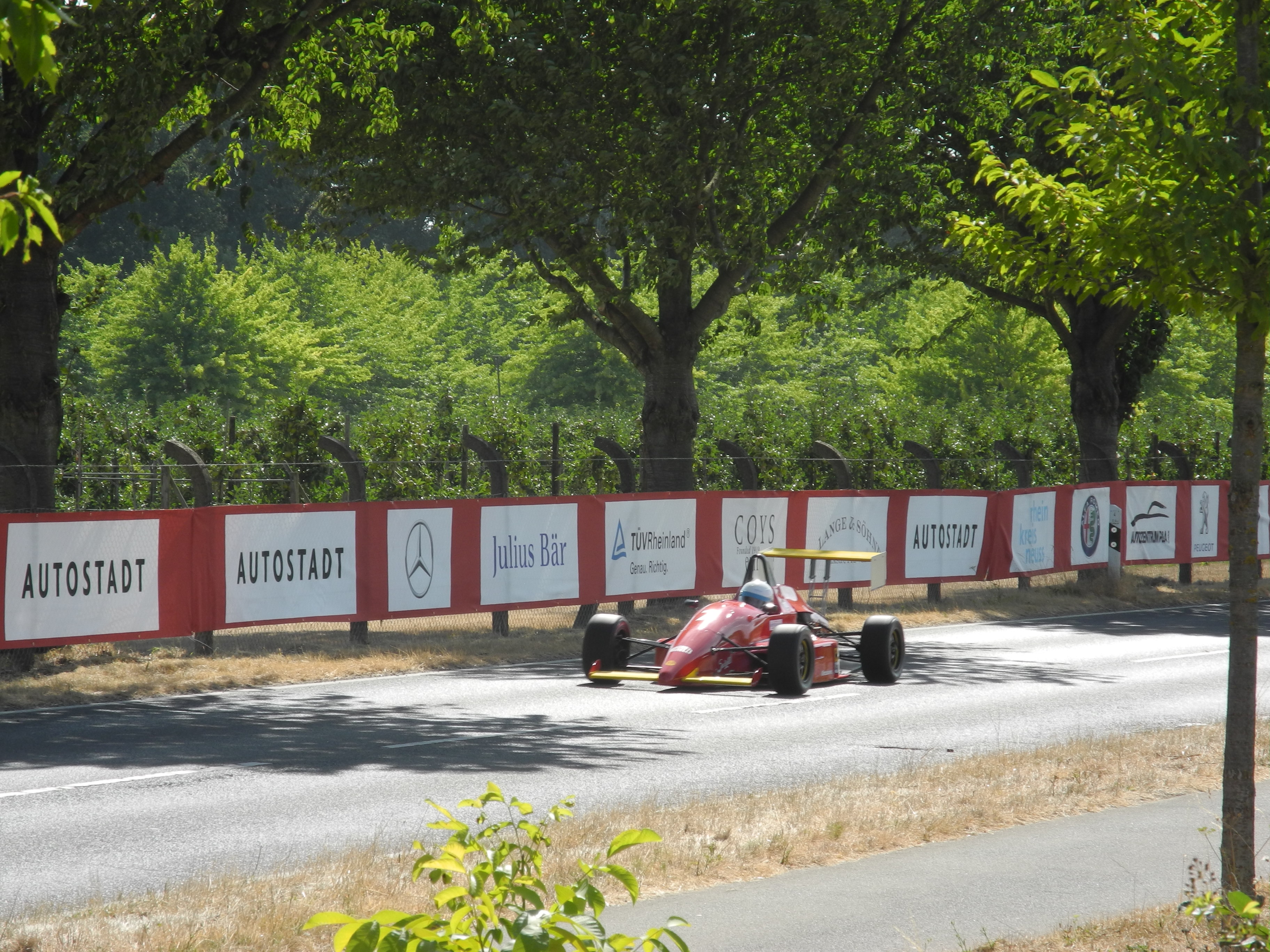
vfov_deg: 7.4
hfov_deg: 9.9
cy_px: 476
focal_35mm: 200
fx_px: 7338
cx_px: 635
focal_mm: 42.6
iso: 100
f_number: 5.6
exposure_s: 1/320
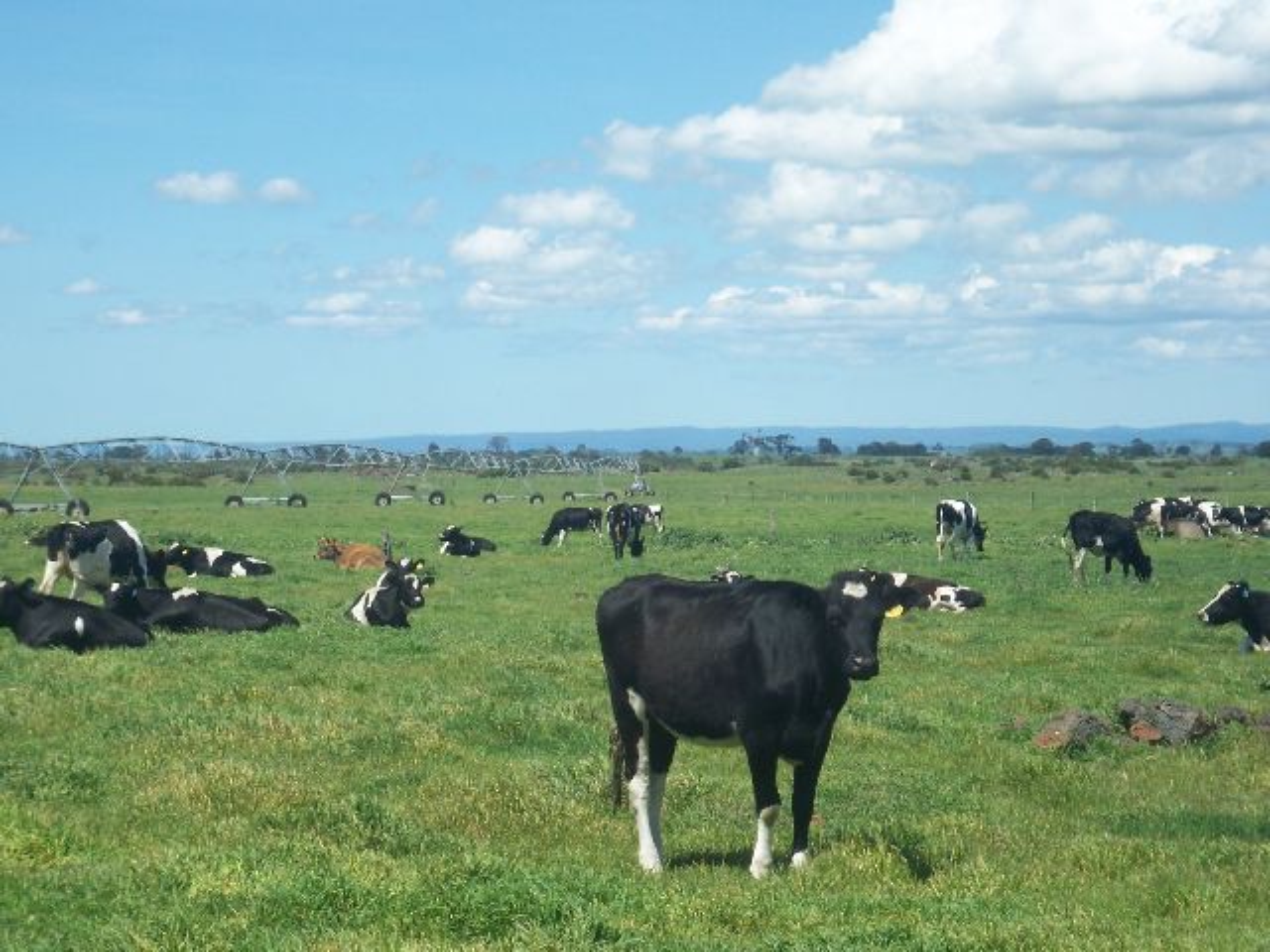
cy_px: 476
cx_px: 635
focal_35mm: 117
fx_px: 4293
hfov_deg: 16.8
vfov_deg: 12.7
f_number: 4.4
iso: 64
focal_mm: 19.2
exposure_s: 1/500
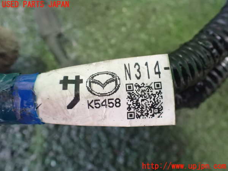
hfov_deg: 60.0
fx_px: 198
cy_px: 86
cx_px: 114
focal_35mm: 30
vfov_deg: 46.8
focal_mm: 5.4
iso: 1600
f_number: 2.3
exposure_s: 1/30
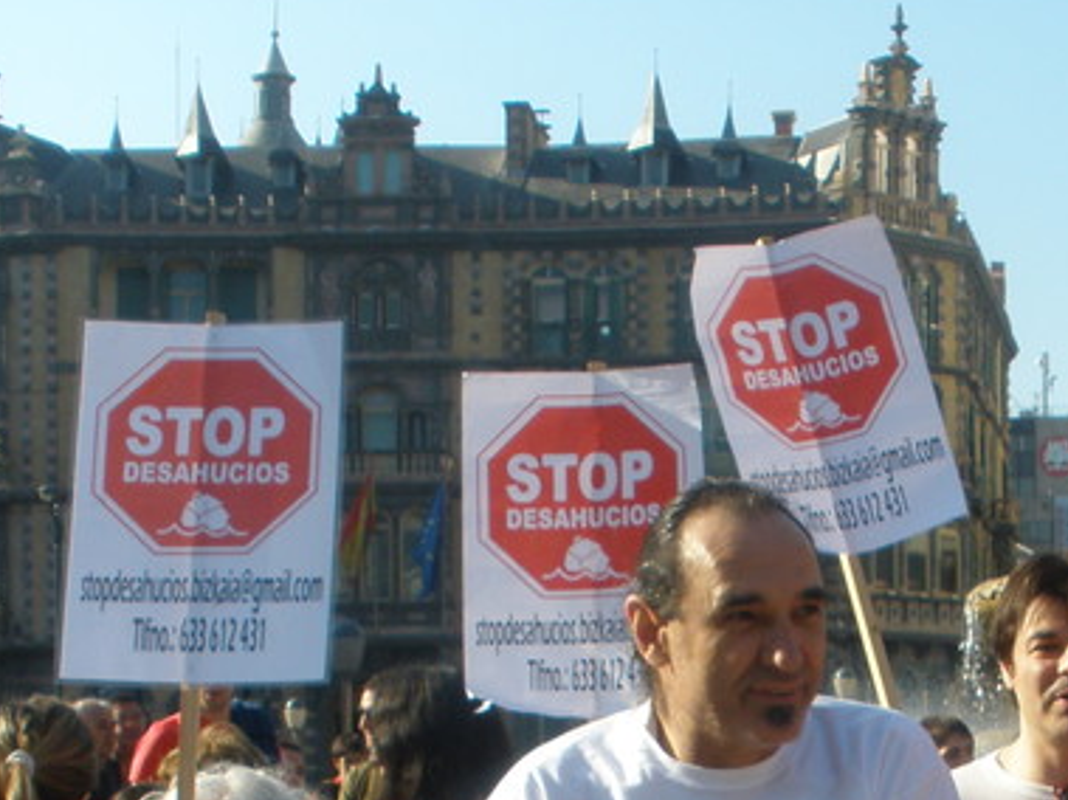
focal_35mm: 89
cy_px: 969
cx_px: 986
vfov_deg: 15.9
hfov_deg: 21.5
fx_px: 2745
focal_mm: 6.3
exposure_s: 1/250
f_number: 5.6
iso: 80
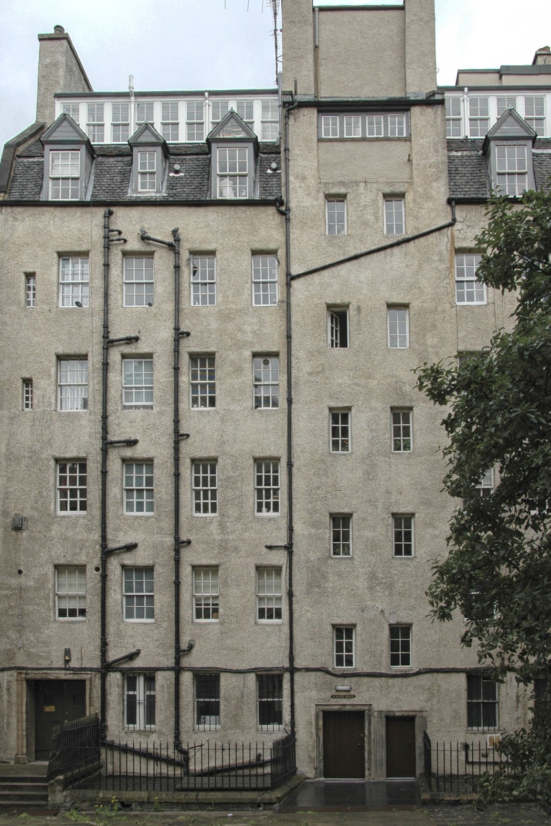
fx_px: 781
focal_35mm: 34
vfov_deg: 55.8
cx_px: 274
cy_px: 402
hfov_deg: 38.9
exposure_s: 1/250
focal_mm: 22
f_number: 8
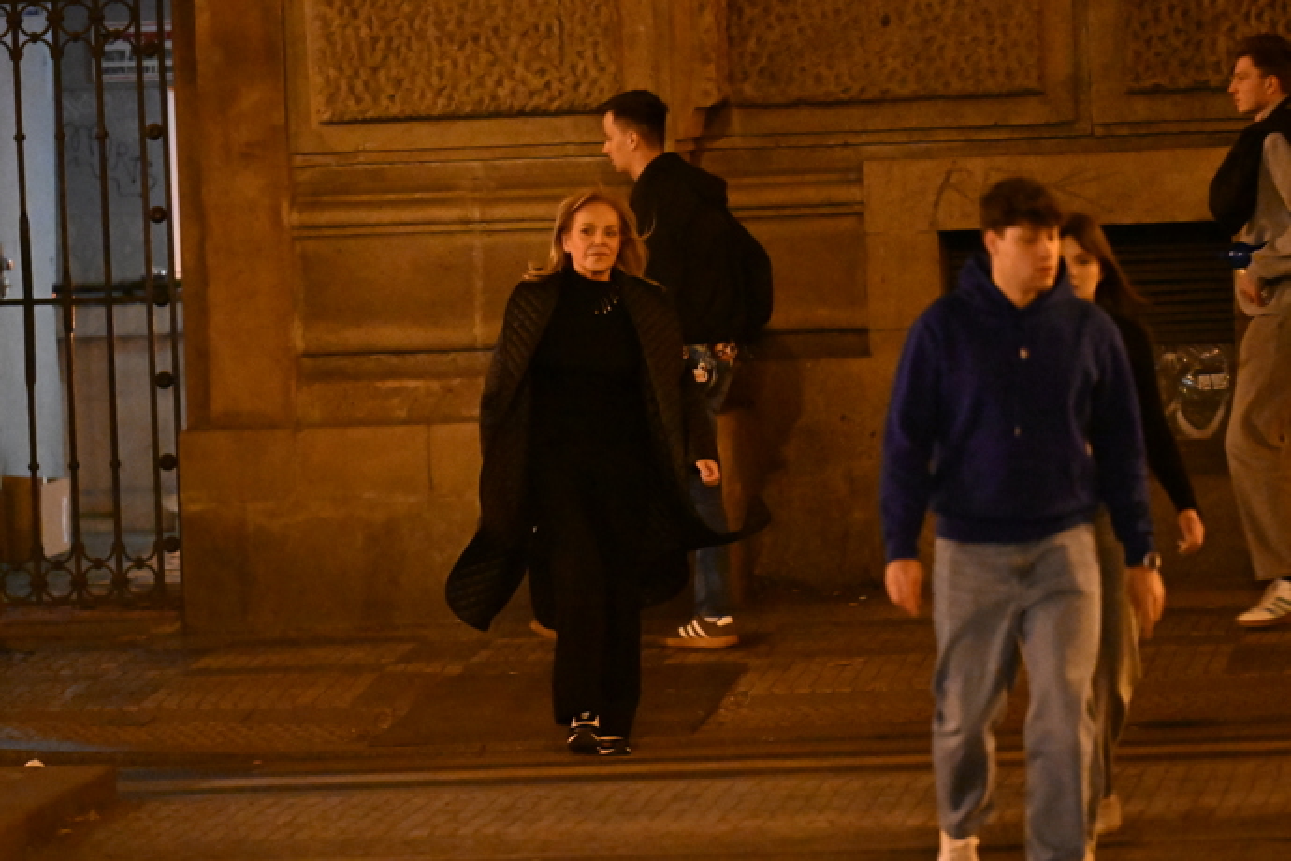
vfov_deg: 5.1
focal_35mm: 270
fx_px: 9682
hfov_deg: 7.6
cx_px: 646
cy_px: 430
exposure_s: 1/200
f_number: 2.8
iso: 16000
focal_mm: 180
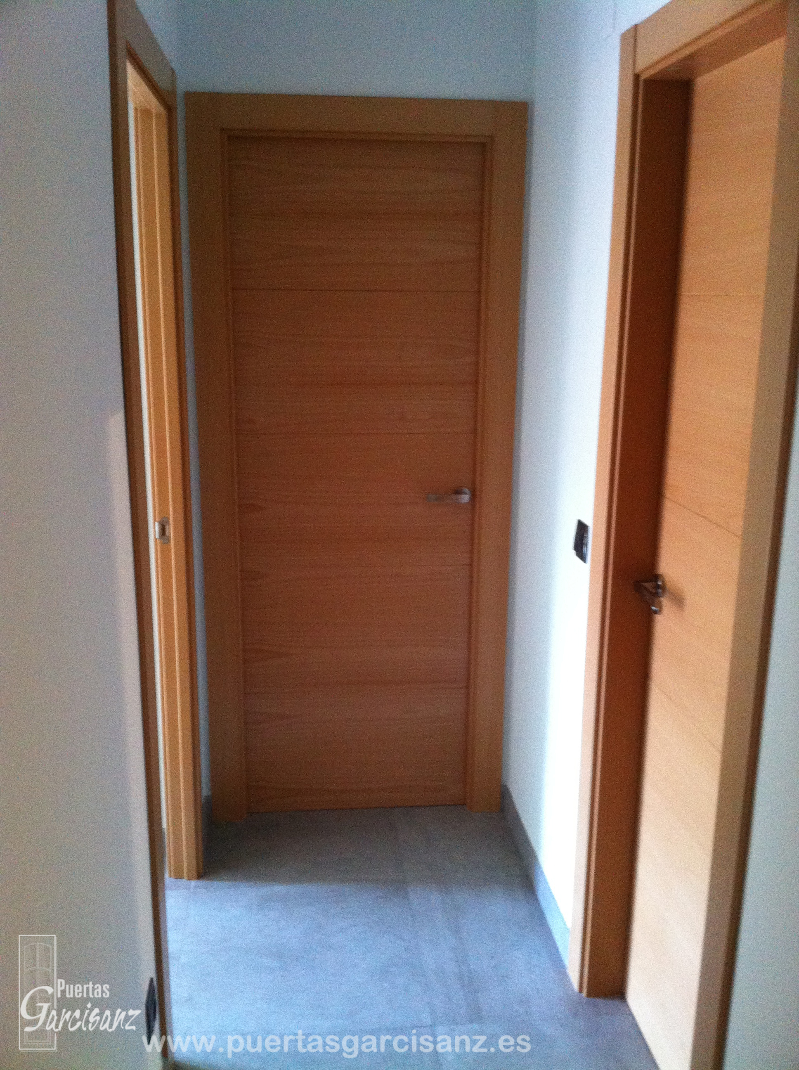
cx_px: 400
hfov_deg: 40.6
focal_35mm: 35
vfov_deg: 52.7
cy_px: 535
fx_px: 1080
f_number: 2.8
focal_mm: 3.85
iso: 400
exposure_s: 1/15
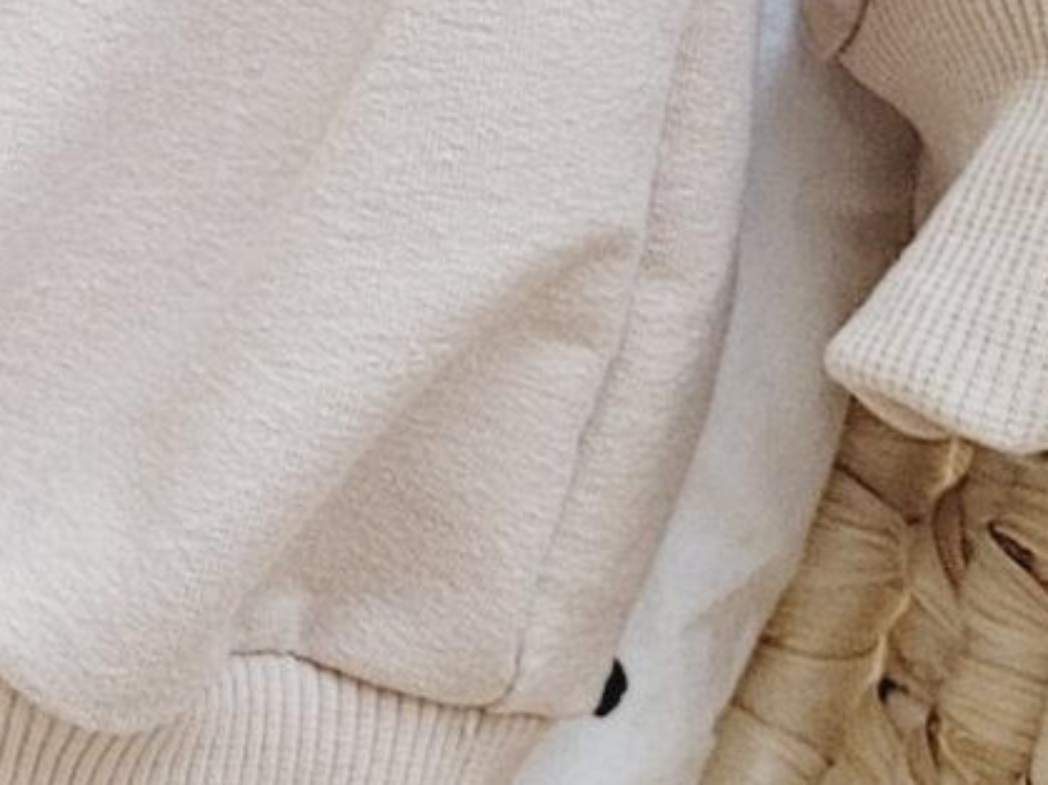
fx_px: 4812
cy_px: -430
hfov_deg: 11.9
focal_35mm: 159
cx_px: -478
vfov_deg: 9.1
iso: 200
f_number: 1.8
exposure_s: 1/100
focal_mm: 5.4
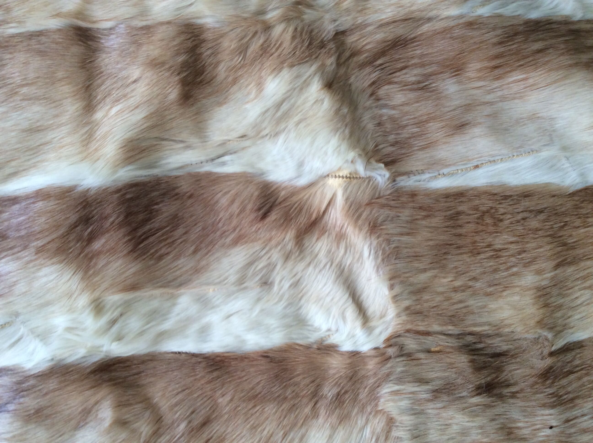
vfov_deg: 44.1
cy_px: 222
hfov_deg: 56.9
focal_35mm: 32
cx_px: 296
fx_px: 547
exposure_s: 1/33
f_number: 2.4
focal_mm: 3.3
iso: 40
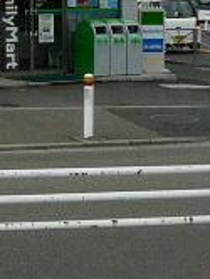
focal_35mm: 185
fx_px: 1493
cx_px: -94
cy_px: -86
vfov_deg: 10.4
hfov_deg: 7.9
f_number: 5.6
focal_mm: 4.9
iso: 100
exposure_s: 1/250
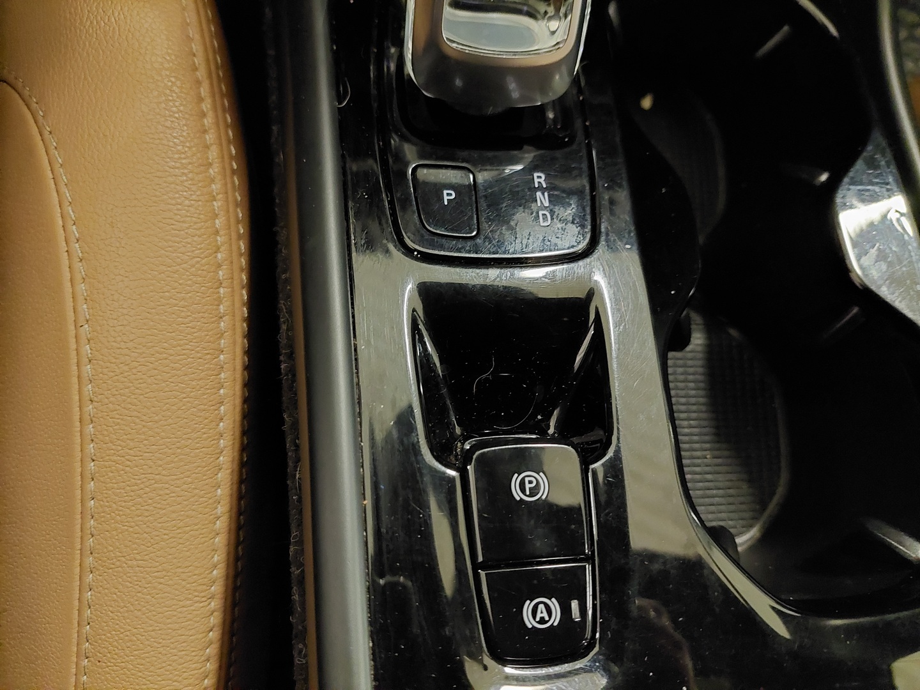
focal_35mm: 25
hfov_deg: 69.4
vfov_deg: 54.9
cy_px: 345
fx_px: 664
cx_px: 460
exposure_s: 1/25
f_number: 1.8
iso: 2000
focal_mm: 5.23
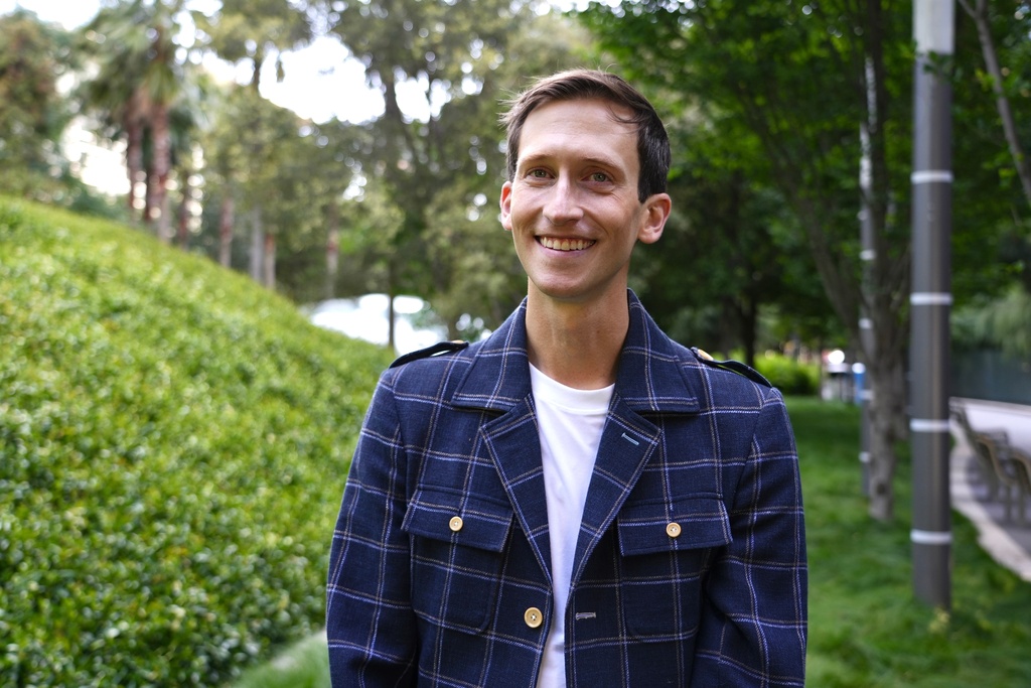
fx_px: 1174
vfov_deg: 32.6
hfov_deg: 47.4
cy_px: 344
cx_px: 516
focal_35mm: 41
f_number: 4
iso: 400
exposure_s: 1/160
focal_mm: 41
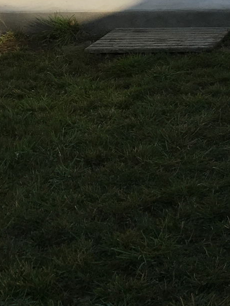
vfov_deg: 17.9
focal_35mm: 101
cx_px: 372
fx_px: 895
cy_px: -114
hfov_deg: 13.6
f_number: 2.2
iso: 25
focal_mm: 4.15
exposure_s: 1/1374
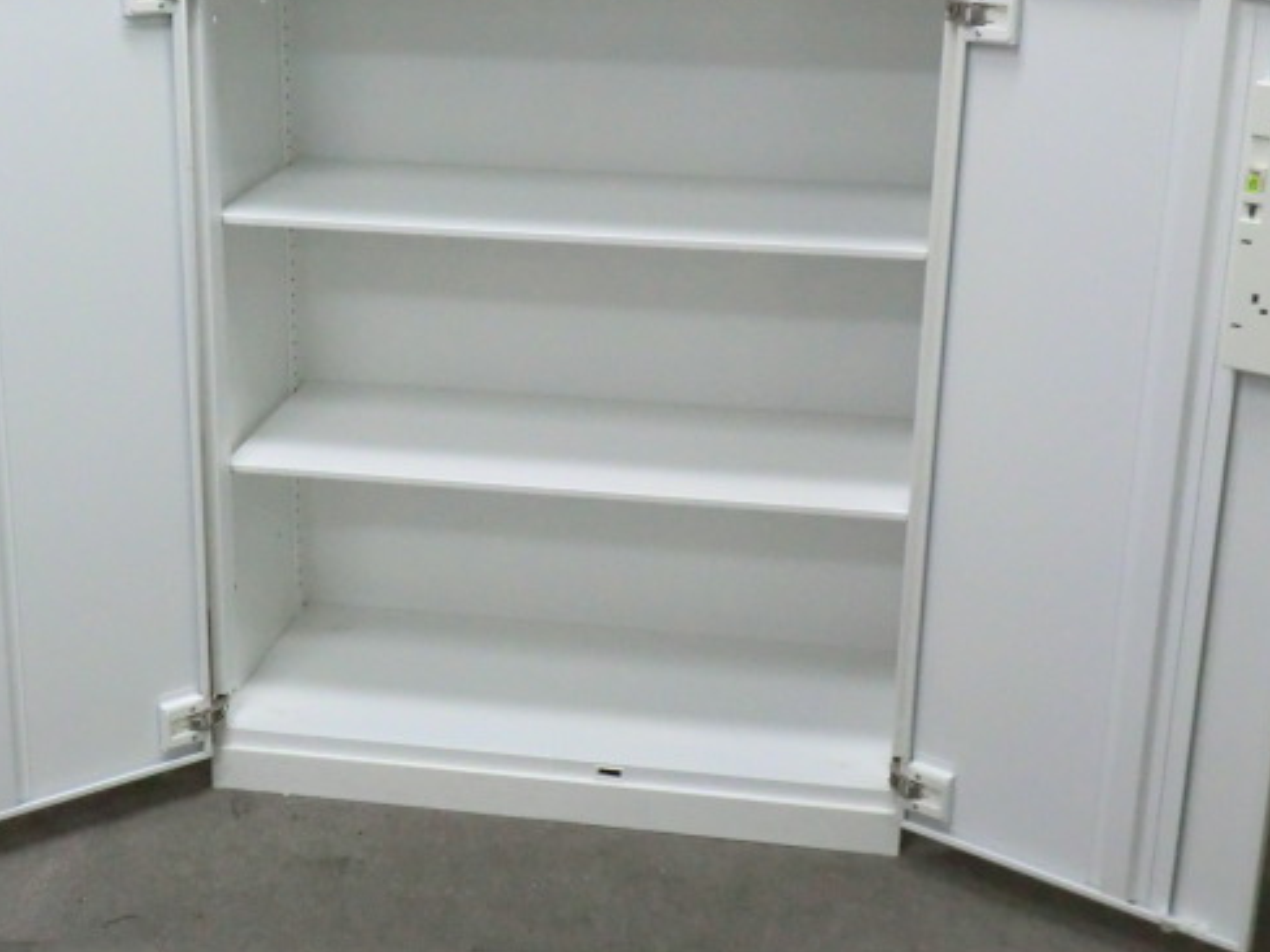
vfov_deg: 24.8
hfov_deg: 32.6
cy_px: 419
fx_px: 2165
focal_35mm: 59
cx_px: 528
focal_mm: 8.2
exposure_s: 1/60
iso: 640
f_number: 4.3
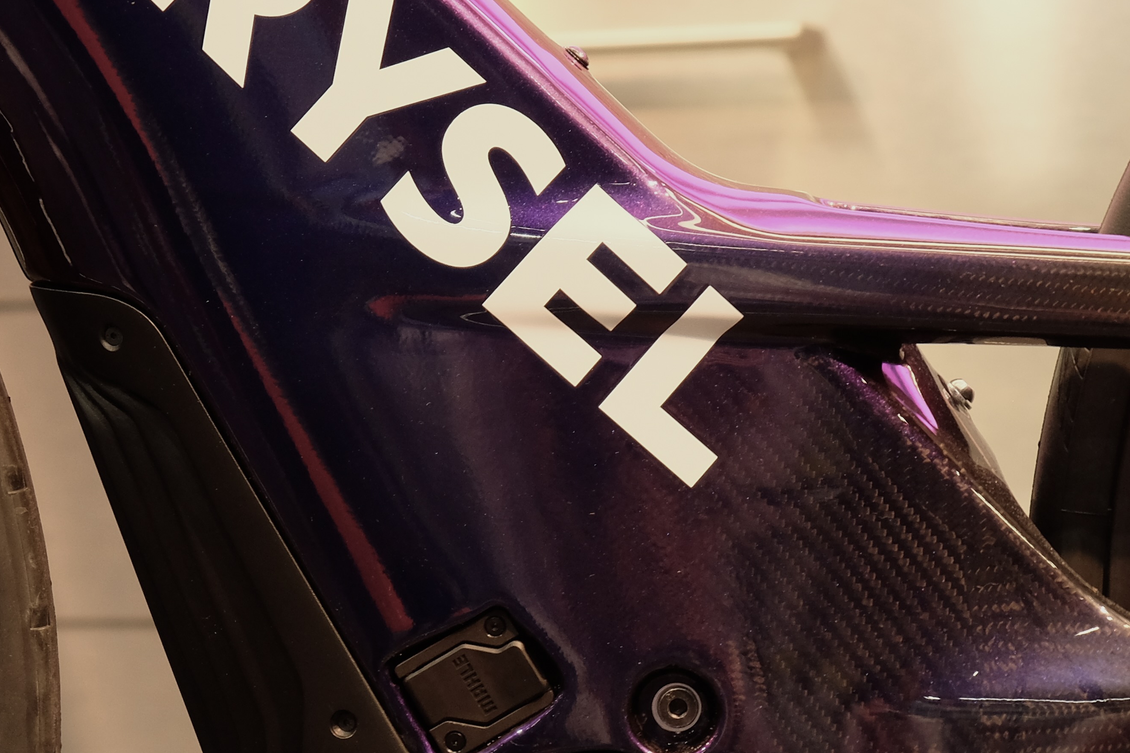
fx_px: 5901
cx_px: 615
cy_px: 478
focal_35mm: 188
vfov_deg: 7.3
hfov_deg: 10.9
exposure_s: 1/20
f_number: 4
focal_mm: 55
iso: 800
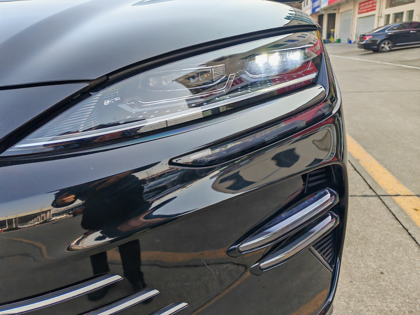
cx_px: 210
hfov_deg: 65.3
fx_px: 328
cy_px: 158
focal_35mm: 27
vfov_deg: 51.4
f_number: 1.9
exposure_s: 1/480
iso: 50
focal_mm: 5.52
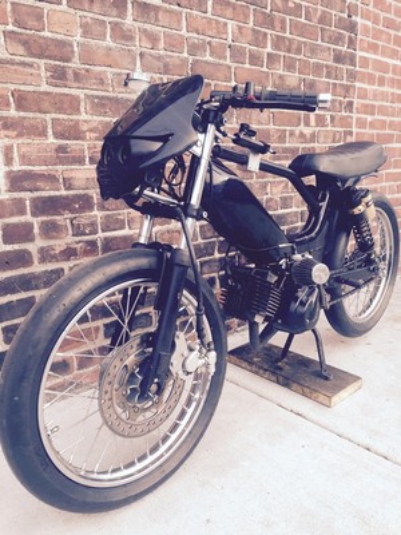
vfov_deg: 61.7
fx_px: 448
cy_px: 268
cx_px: 200
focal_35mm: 29
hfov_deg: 48.2
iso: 32
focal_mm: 4.15
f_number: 2.2
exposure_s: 1/157
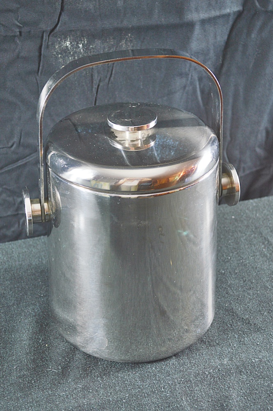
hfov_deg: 25.0
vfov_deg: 36.9
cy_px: 206
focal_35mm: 54
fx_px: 615
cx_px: 136
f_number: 5
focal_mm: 36
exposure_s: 1/15
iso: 450
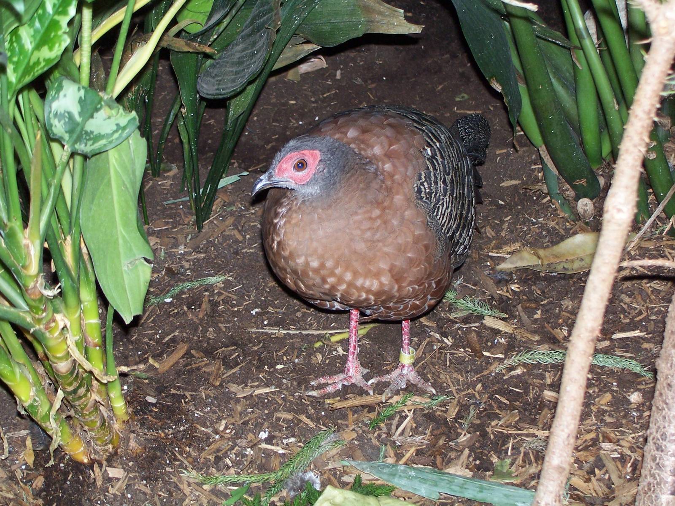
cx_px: 338
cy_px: 253
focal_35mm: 86
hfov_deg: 22.8
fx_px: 1677
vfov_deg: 17.2
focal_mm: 14.7
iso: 140
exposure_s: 1/90
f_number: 3.4
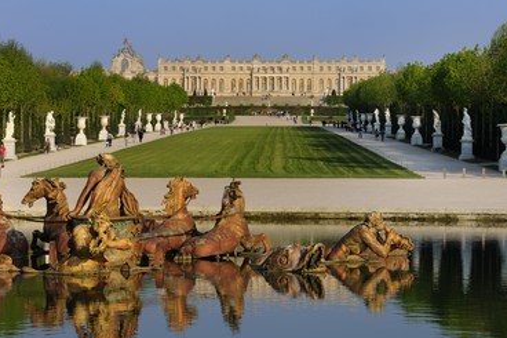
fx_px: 1802
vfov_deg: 10.7
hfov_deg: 16.0
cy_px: 190
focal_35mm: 128
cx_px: 234
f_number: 13
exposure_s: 1/60
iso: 100
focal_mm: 112
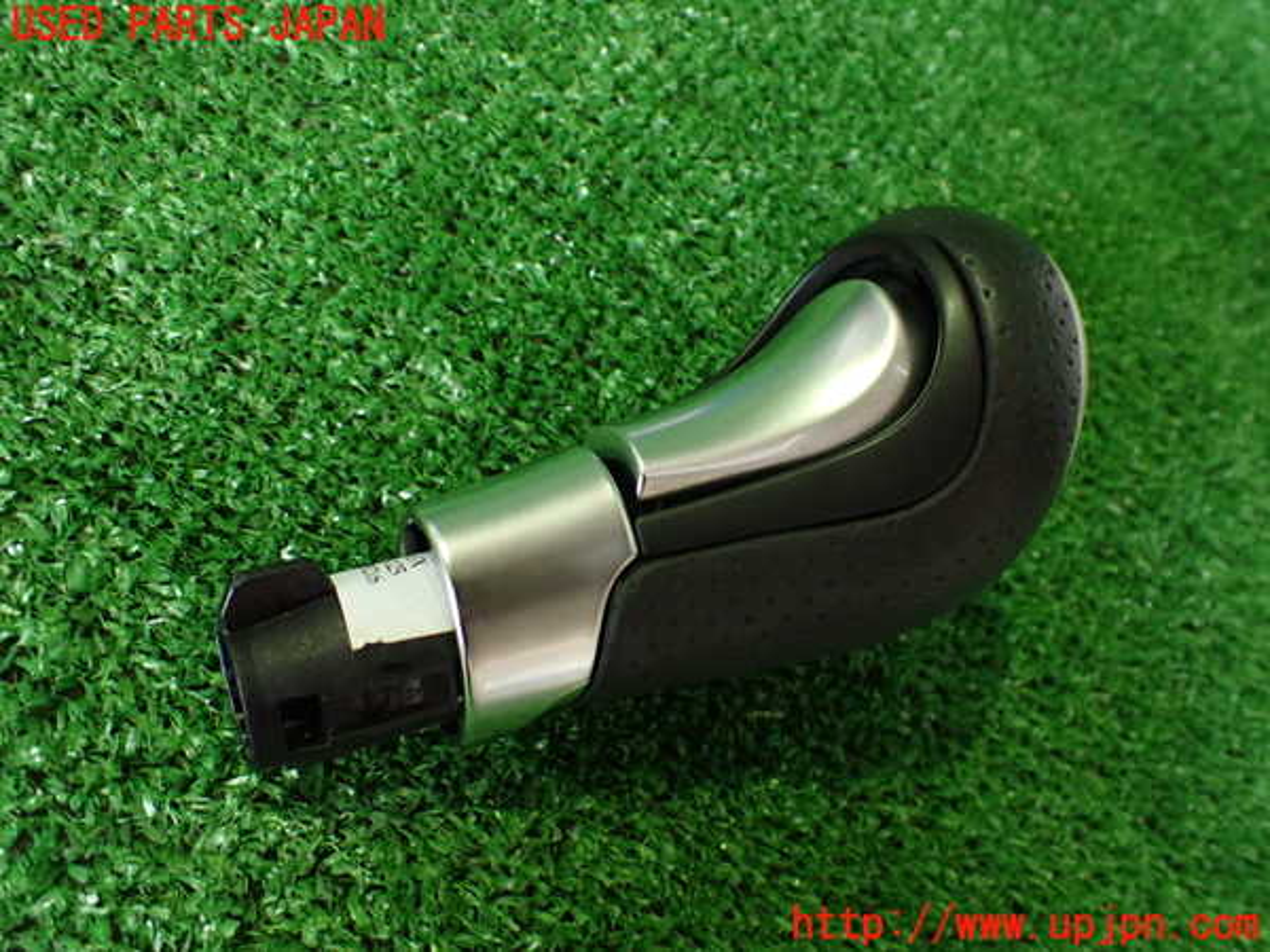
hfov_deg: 60.0
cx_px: 635
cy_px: 476
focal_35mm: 30
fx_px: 1101
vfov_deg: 46.8
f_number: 2.3
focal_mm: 5.4
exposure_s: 1/50
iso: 800
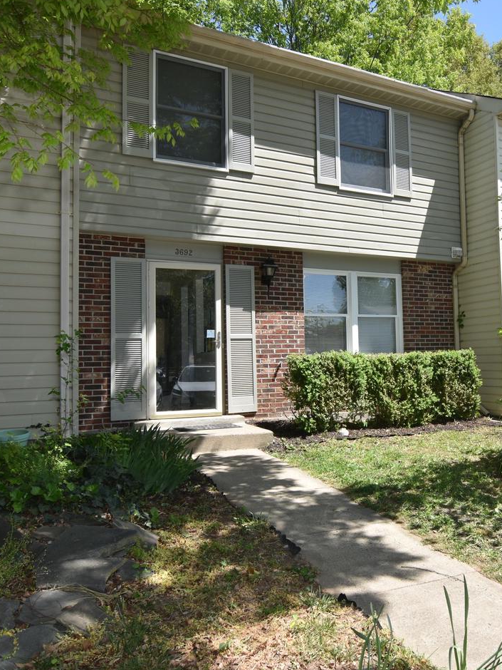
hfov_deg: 46.5
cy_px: 332
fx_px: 556
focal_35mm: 29
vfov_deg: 62.1
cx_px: 390
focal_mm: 13
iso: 100
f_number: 7.1
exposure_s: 1/200
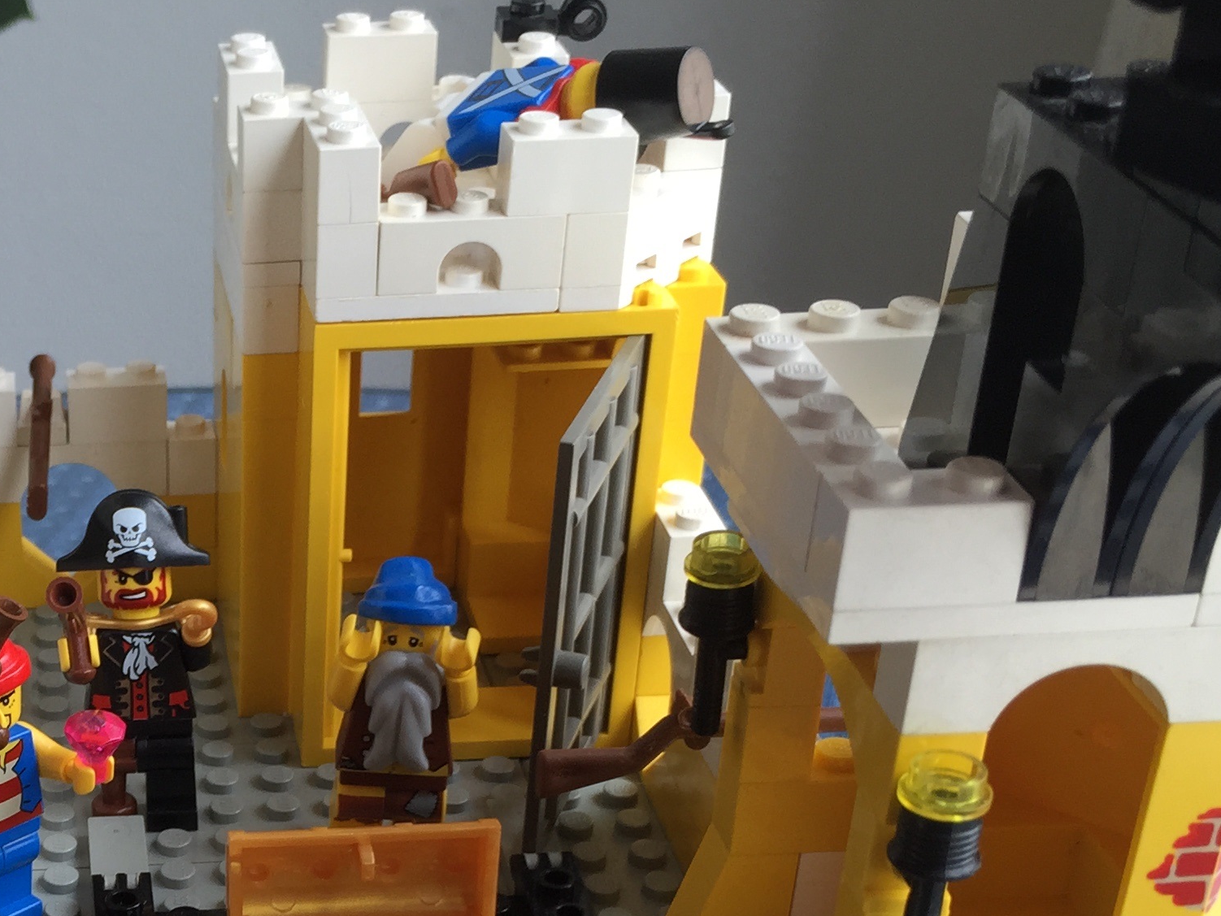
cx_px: 54
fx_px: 2223
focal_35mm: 63
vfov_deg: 22.6
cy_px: 849
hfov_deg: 29.1
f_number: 2.2
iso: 32
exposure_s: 1/121
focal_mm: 4.15
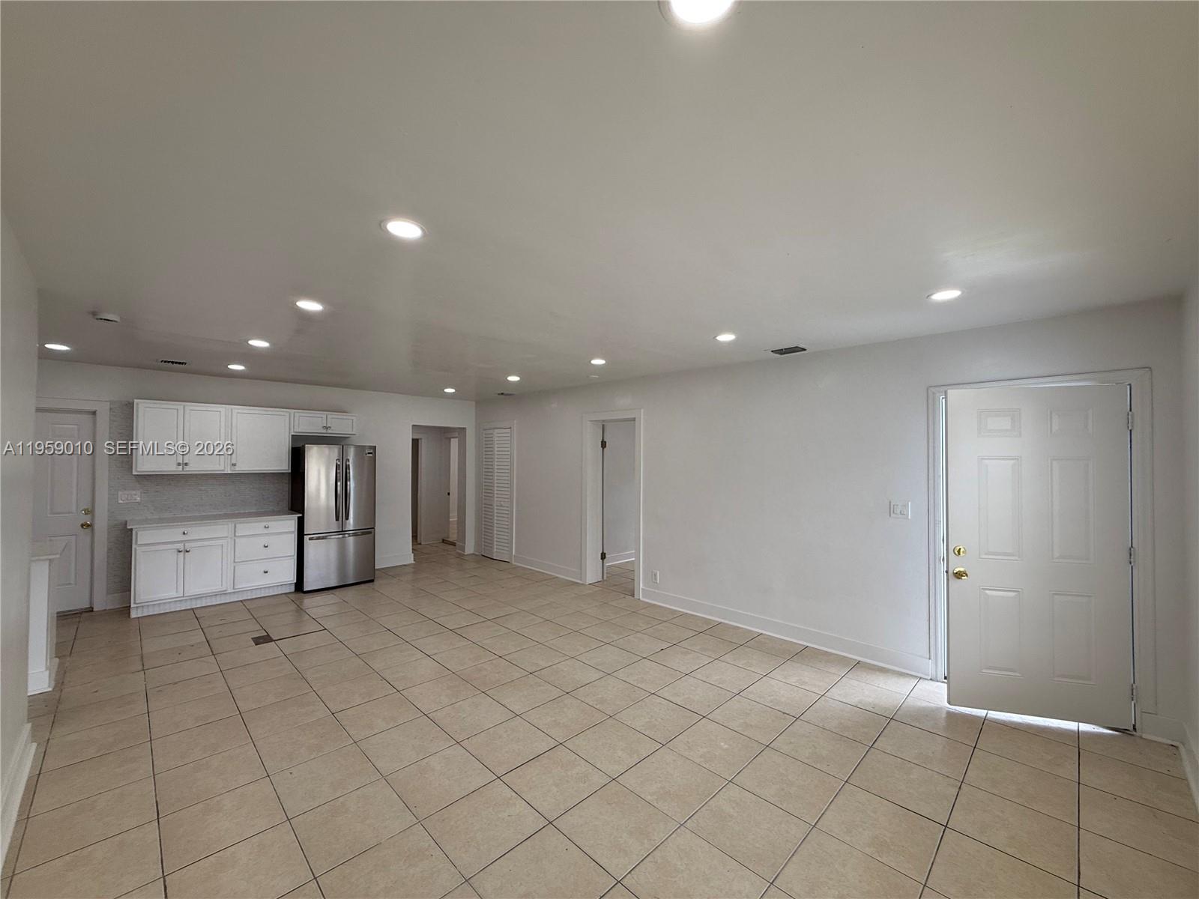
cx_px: 600
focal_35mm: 14
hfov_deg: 102.1
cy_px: 450
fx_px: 485
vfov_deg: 85.7
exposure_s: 1/139
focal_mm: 2.22
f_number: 2.2
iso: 64
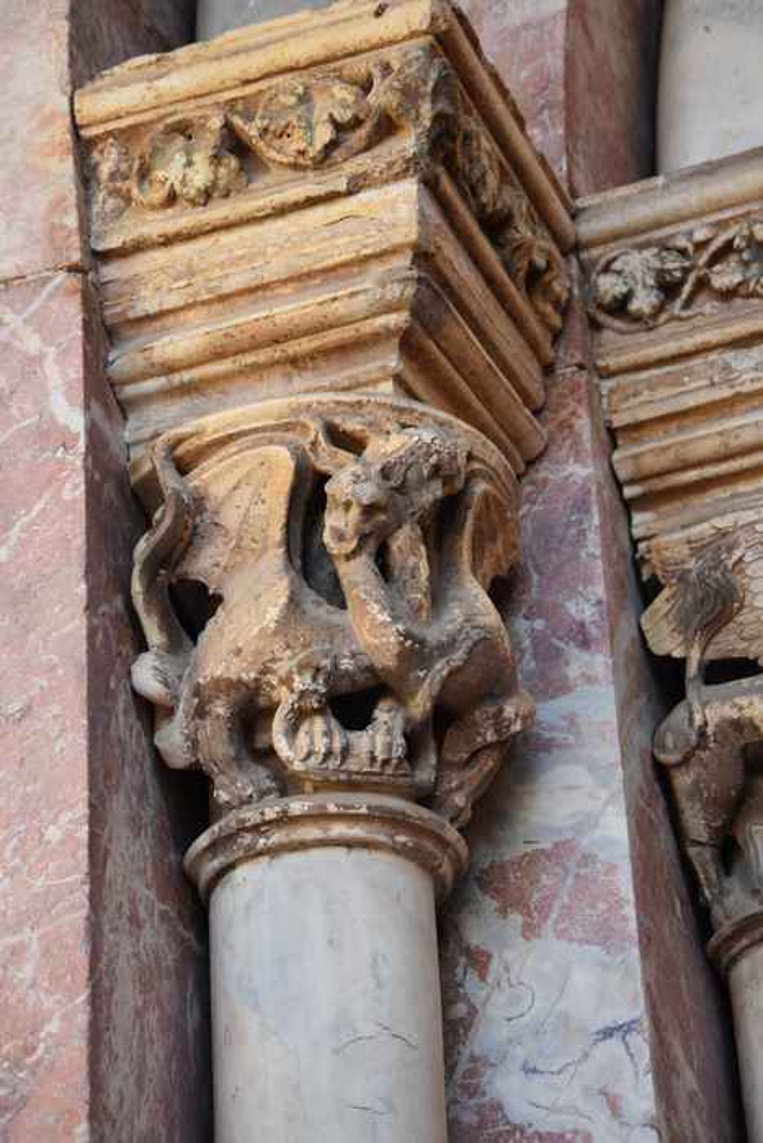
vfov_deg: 19.5
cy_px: 572
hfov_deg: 13.0
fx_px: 3336
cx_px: 382
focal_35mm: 105
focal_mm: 70
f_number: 4.2
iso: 400
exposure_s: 1/250
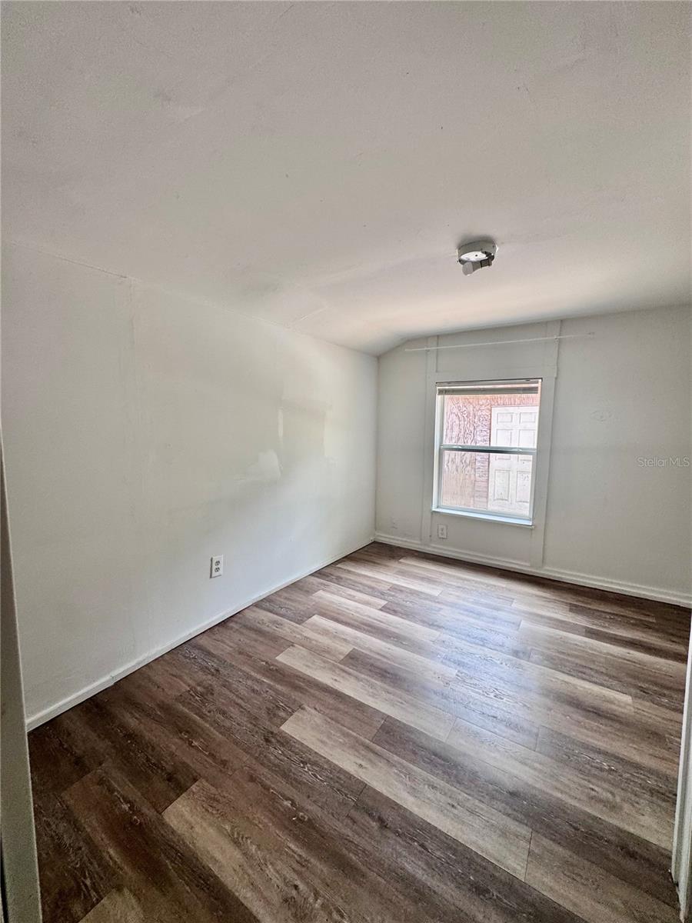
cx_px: 346
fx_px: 373
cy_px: 462
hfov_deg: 85.7
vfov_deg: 102.1
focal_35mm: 14
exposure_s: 1/120
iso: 100
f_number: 2.2
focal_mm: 2.22
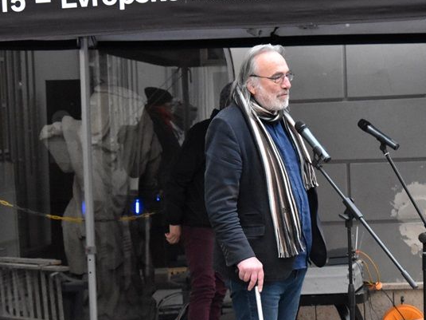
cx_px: 241
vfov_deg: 9.8
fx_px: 1869
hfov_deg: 13.0
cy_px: 154
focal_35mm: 152
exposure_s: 1/100
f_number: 5.6
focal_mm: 55
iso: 4500
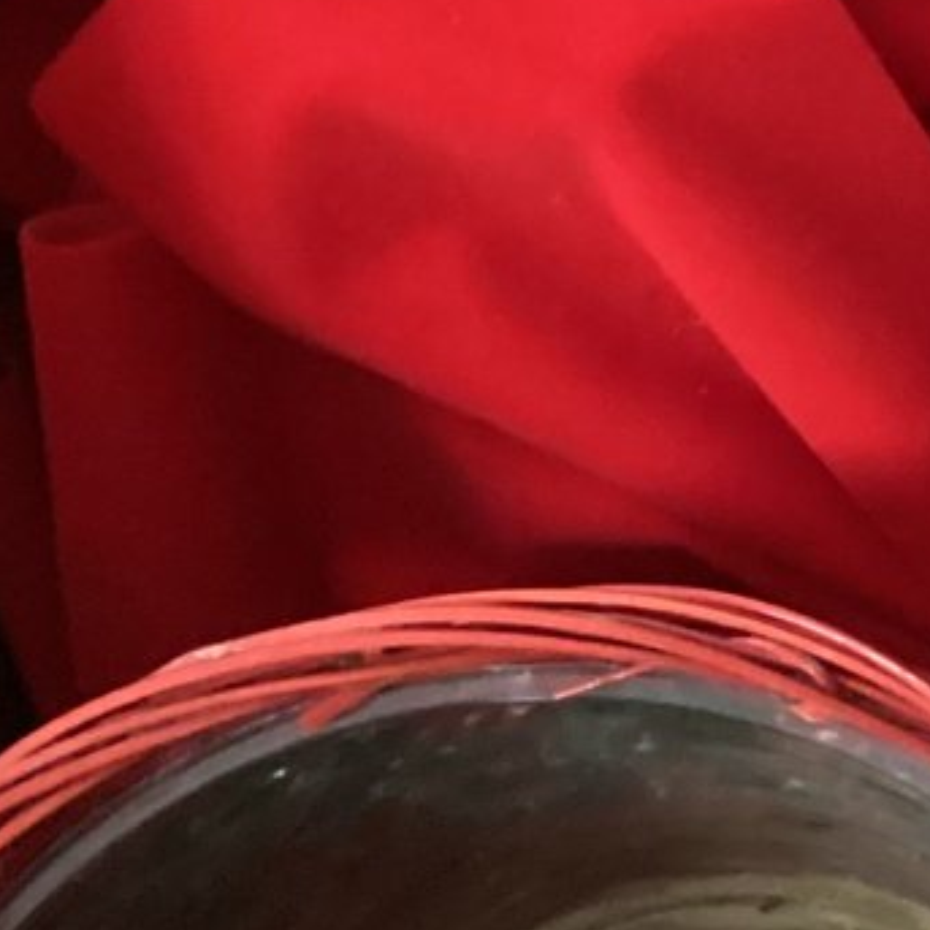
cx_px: 1609
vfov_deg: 14.4
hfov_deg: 13.2
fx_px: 3678
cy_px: 544
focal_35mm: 121
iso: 640
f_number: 2.4
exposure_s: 1/30
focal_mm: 3.3
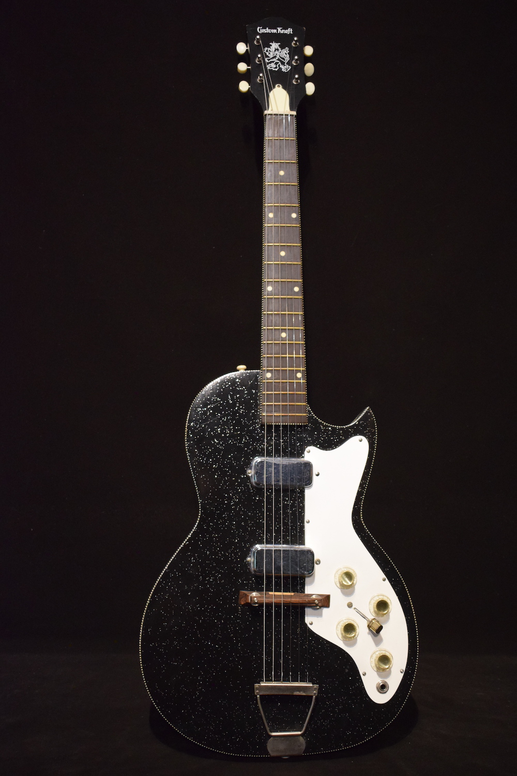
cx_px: 258
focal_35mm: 39
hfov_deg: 34.2
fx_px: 840
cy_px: 388
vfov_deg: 49.6
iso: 2800
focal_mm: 26
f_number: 4
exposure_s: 1/30
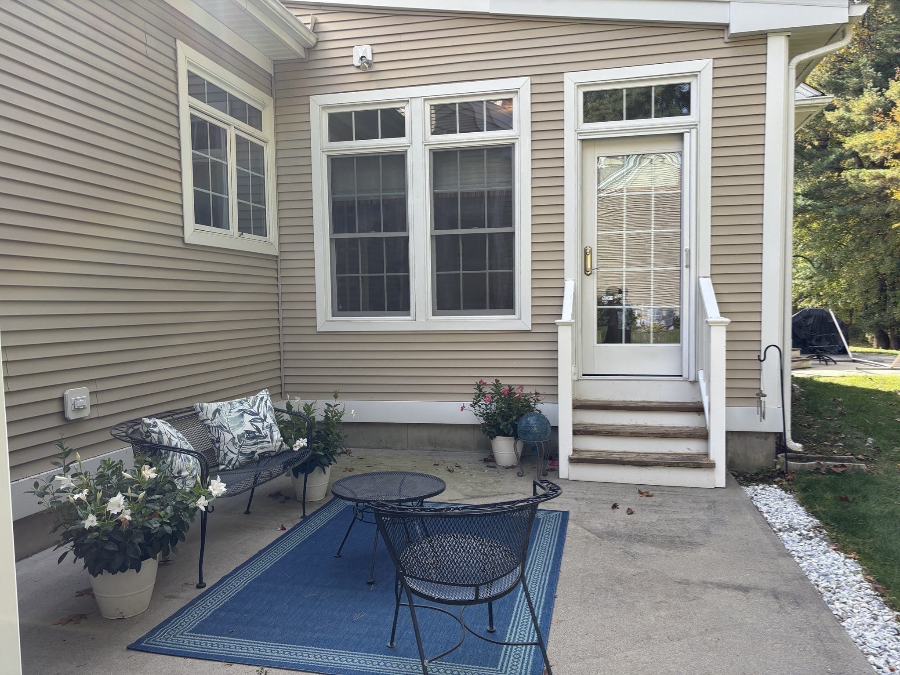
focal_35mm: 26
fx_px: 676
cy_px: 338
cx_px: 450
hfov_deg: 67.3
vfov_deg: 53.1
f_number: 1.6
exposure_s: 1/553
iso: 50
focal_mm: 5.96
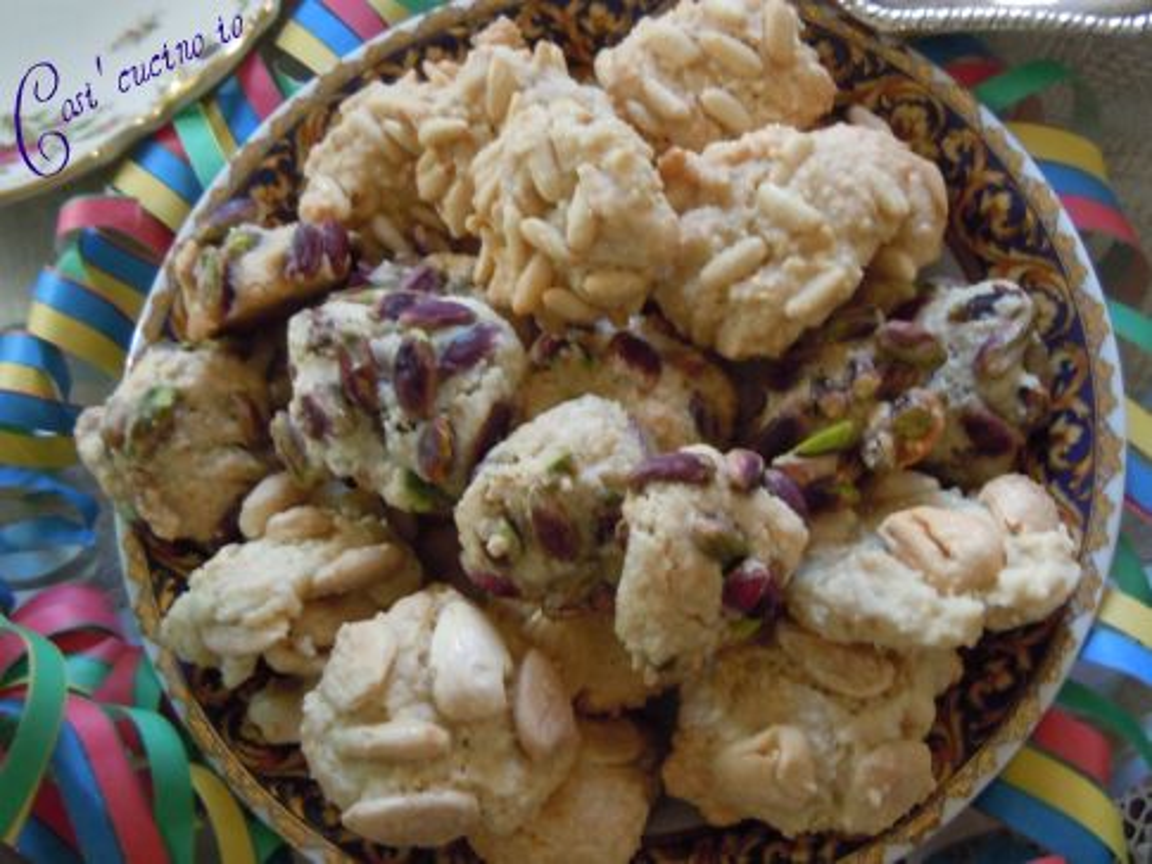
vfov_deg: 46.8
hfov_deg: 60.0
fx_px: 999
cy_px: 432
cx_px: 576
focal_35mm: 30
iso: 400
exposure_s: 1/10
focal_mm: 5.4
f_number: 3.5
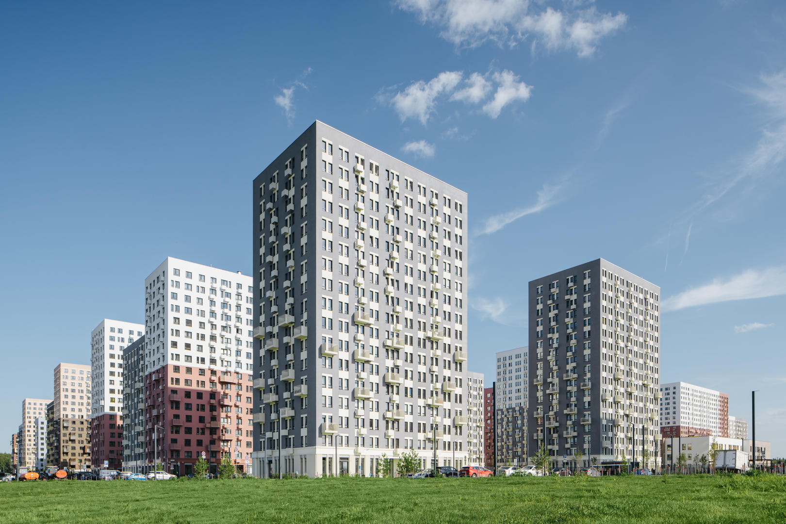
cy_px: 262
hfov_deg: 73.7
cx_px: 393
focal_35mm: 24
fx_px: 524
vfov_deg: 53.1
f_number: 10
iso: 200
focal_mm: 24
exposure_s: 1/250
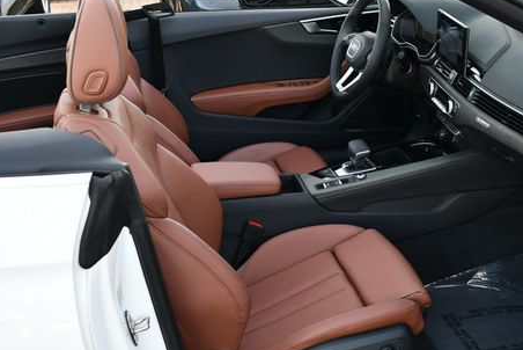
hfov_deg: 38.7
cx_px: 311
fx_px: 741
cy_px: 177
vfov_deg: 26.5
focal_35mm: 51
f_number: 4
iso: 400
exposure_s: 1/250
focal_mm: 18
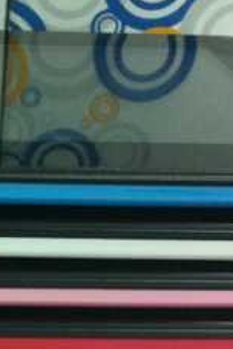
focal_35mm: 102
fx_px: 990
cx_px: -40
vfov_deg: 20.0
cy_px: 228
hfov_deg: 13.1
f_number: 2.8
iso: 160
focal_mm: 3.85
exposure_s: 1/17
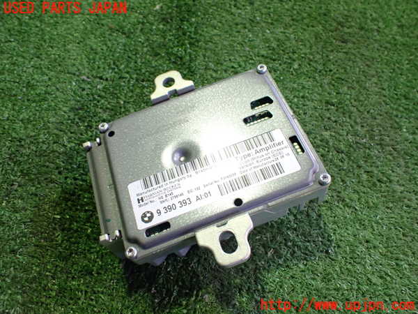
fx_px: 362
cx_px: 209
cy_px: 157
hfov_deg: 60.0
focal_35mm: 30
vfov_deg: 46.8
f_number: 2.3
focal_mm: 5.4
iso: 800
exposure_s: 1/60
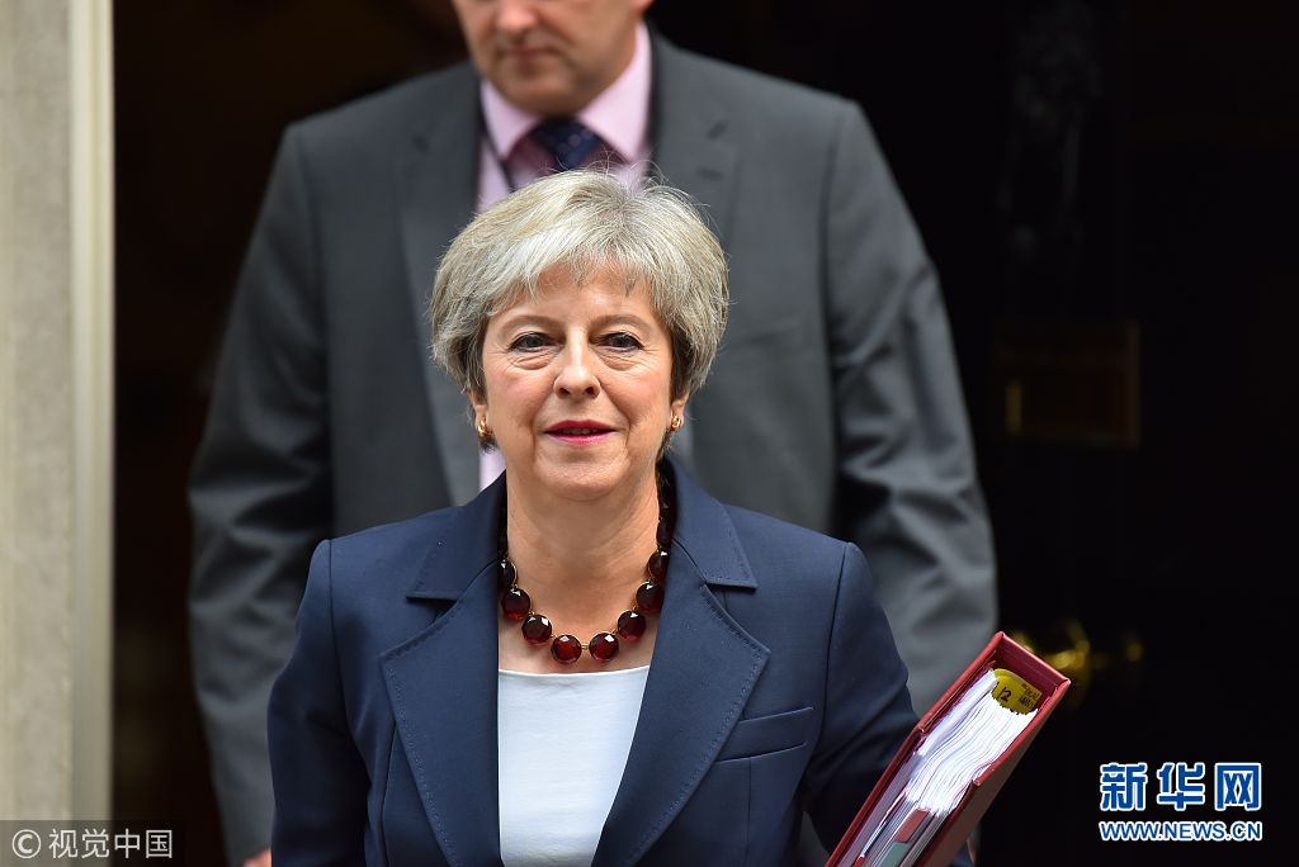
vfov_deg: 2.8
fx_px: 18051
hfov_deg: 4.1
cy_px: 434
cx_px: 650
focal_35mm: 500
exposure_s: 1/800
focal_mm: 500
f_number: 5.6
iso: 1000
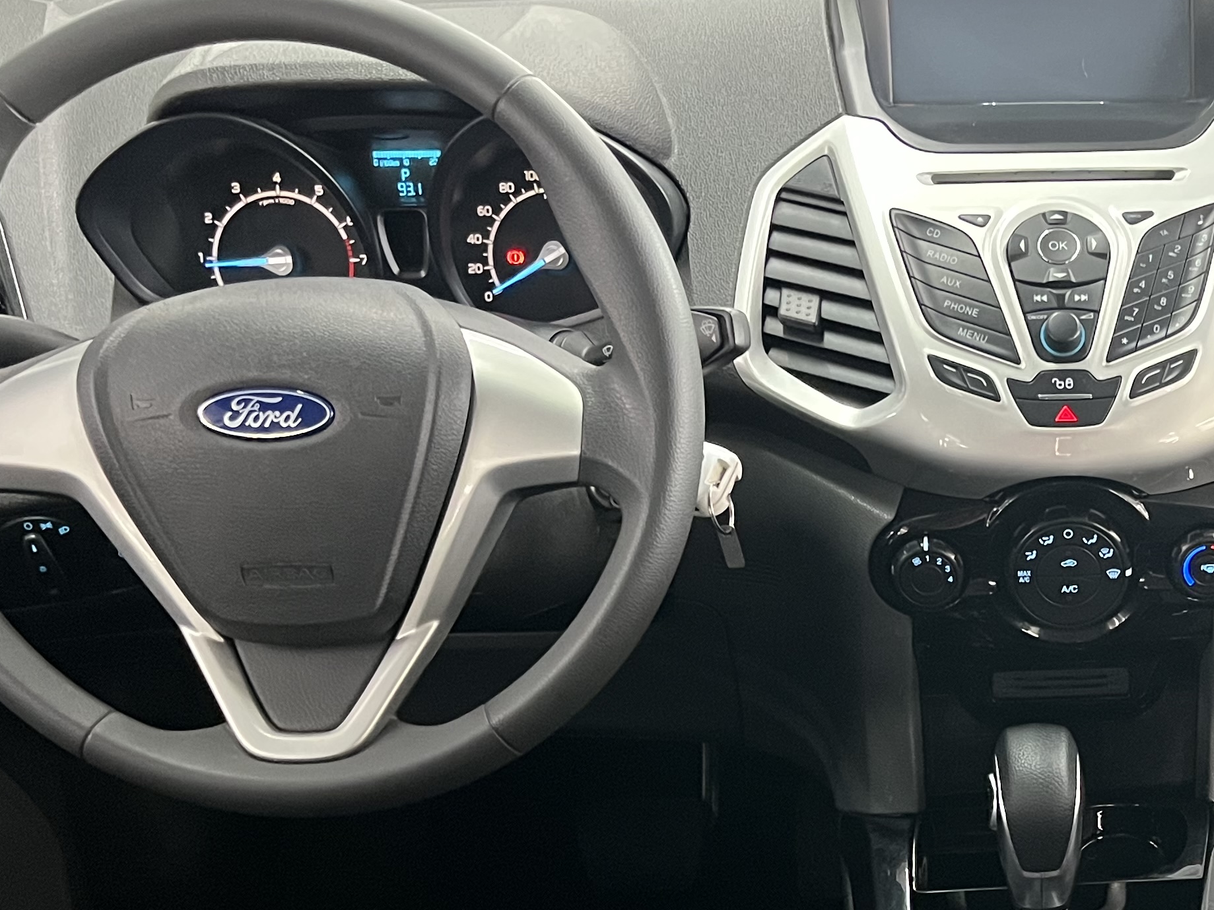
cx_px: 1104
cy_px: 843
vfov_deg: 24.8
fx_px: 1999
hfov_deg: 32.1
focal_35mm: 57
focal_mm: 5.1
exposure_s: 1/40
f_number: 1.6
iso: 500
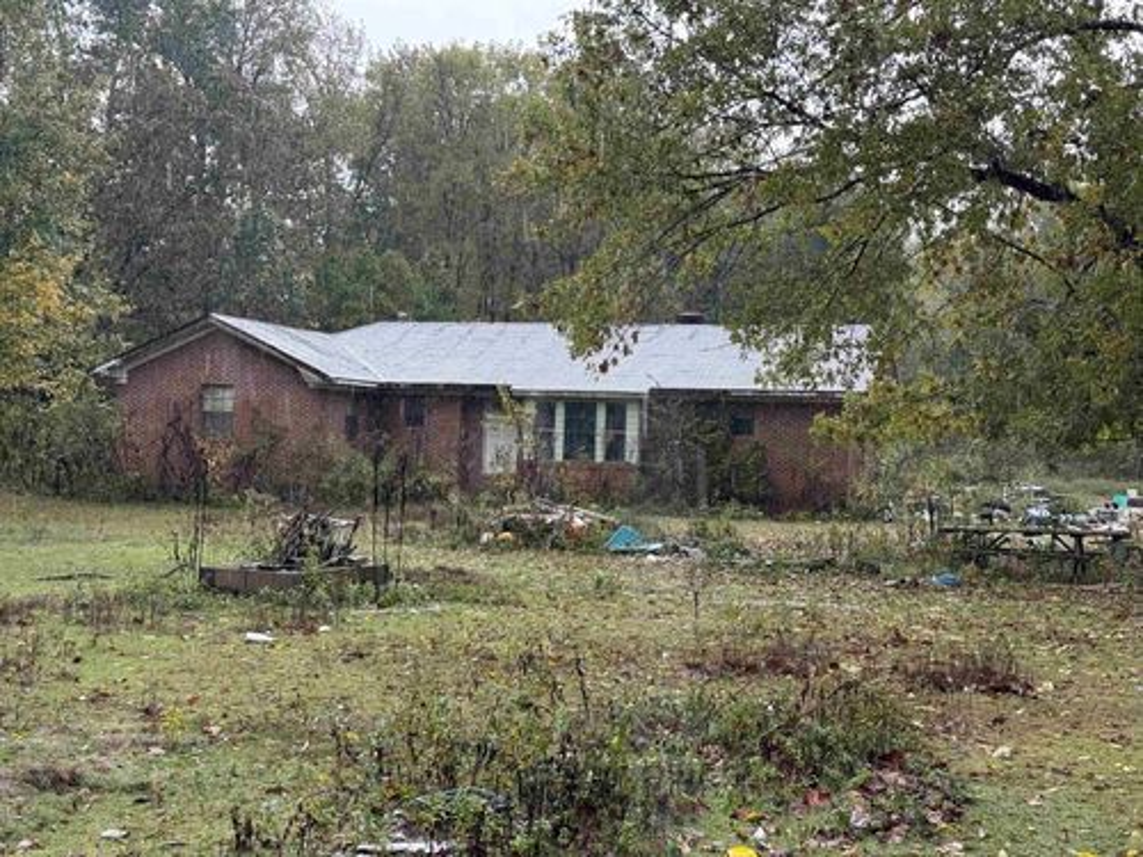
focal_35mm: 48
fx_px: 1585
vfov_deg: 30.3
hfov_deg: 39.7
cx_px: 572
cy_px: 428
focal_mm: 6.76
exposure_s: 1/265
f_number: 1.78
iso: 100
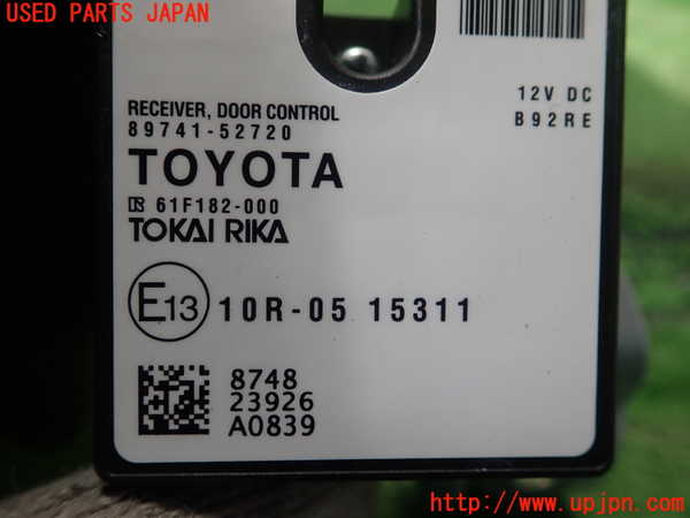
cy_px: 259
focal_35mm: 30
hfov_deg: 60.0
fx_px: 598
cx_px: 345
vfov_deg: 46.8
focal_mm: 5.5
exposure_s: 1/125
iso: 160
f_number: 2.3
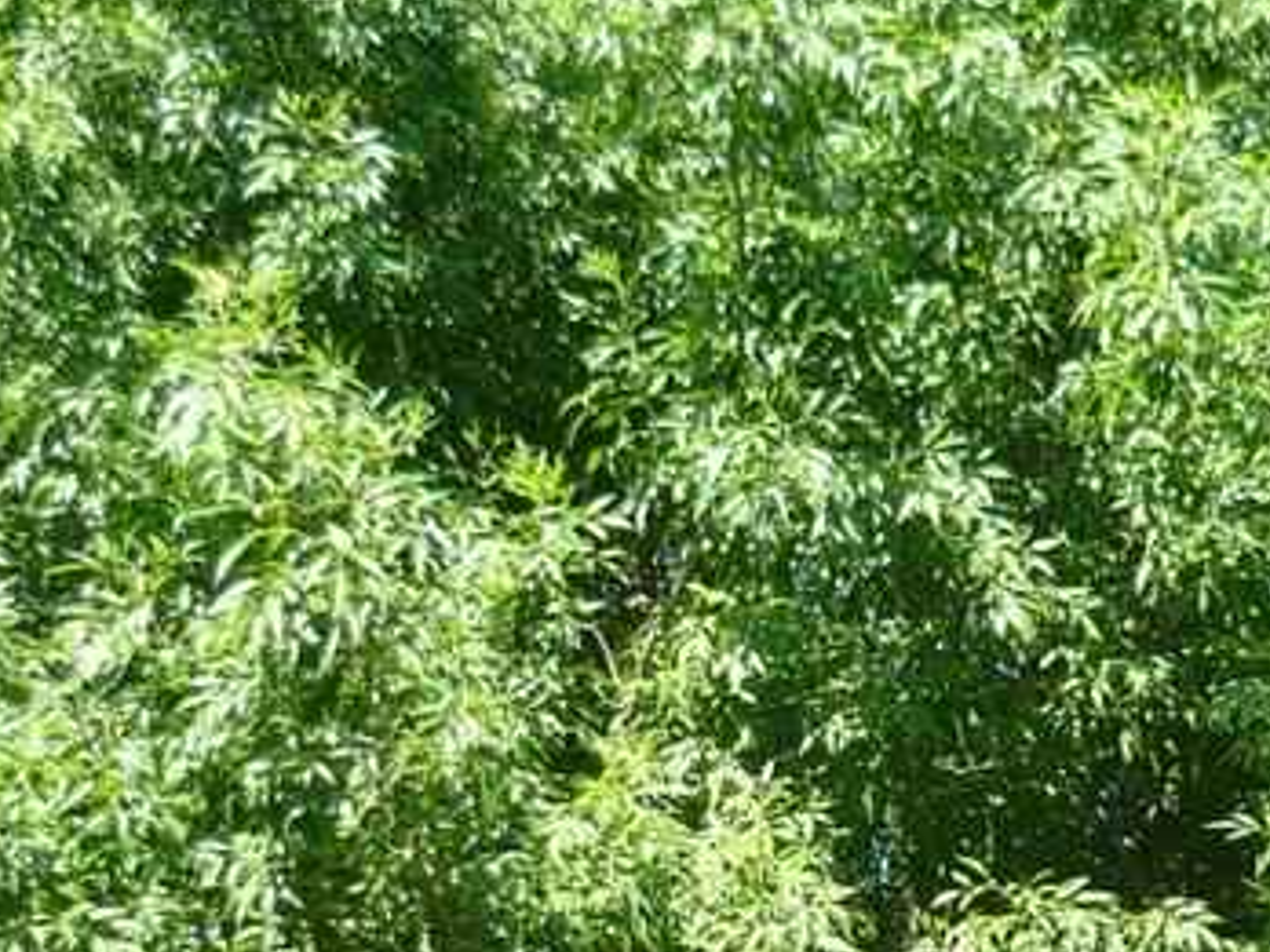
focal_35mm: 91
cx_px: 774
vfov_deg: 16.2
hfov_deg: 21.5
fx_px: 3339
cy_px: 649
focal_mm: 5.5
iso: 100
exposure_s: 1/320
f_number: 2.8
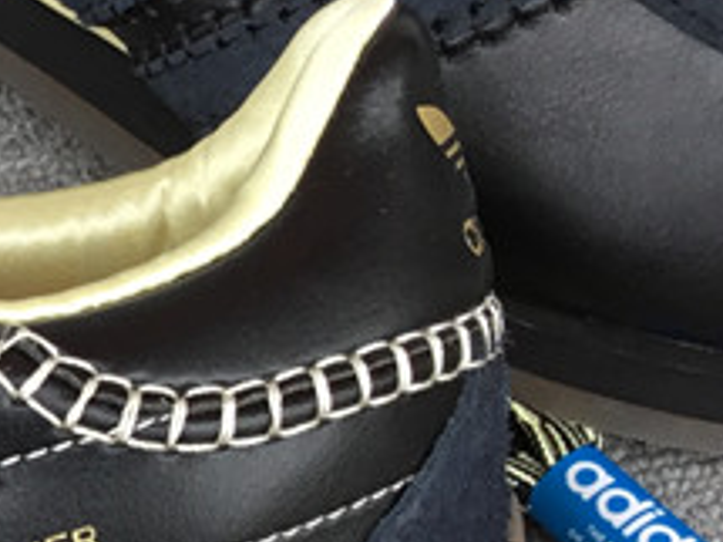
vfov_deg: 11.3
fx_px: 2714
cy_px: 574
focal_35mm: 130
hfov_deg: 13.1
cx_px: -720
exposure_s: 1/100
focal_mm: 3.3
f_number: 2.4
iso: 32
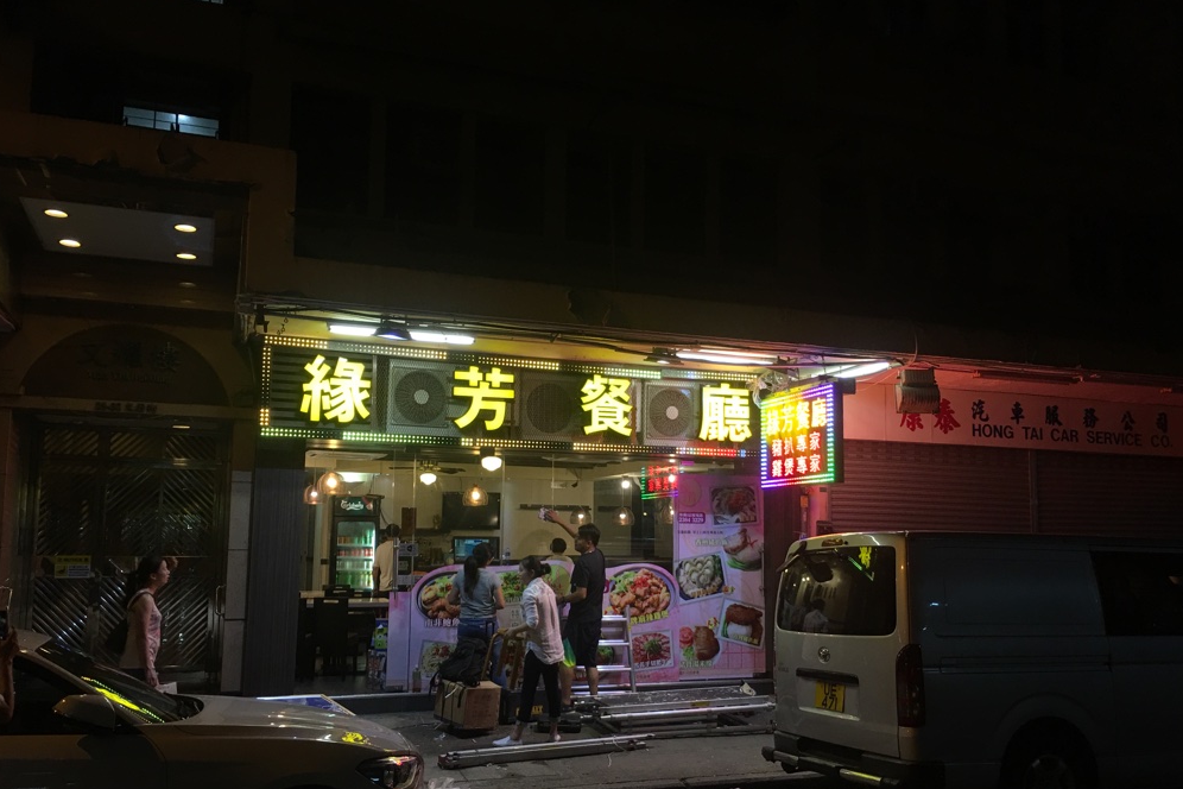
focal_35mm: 31
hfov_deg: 60.3
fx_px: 1019
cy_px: 444
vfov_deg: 42.2
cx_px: 602
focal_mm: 4.15
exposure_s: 1/33
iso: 40
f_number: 2.2
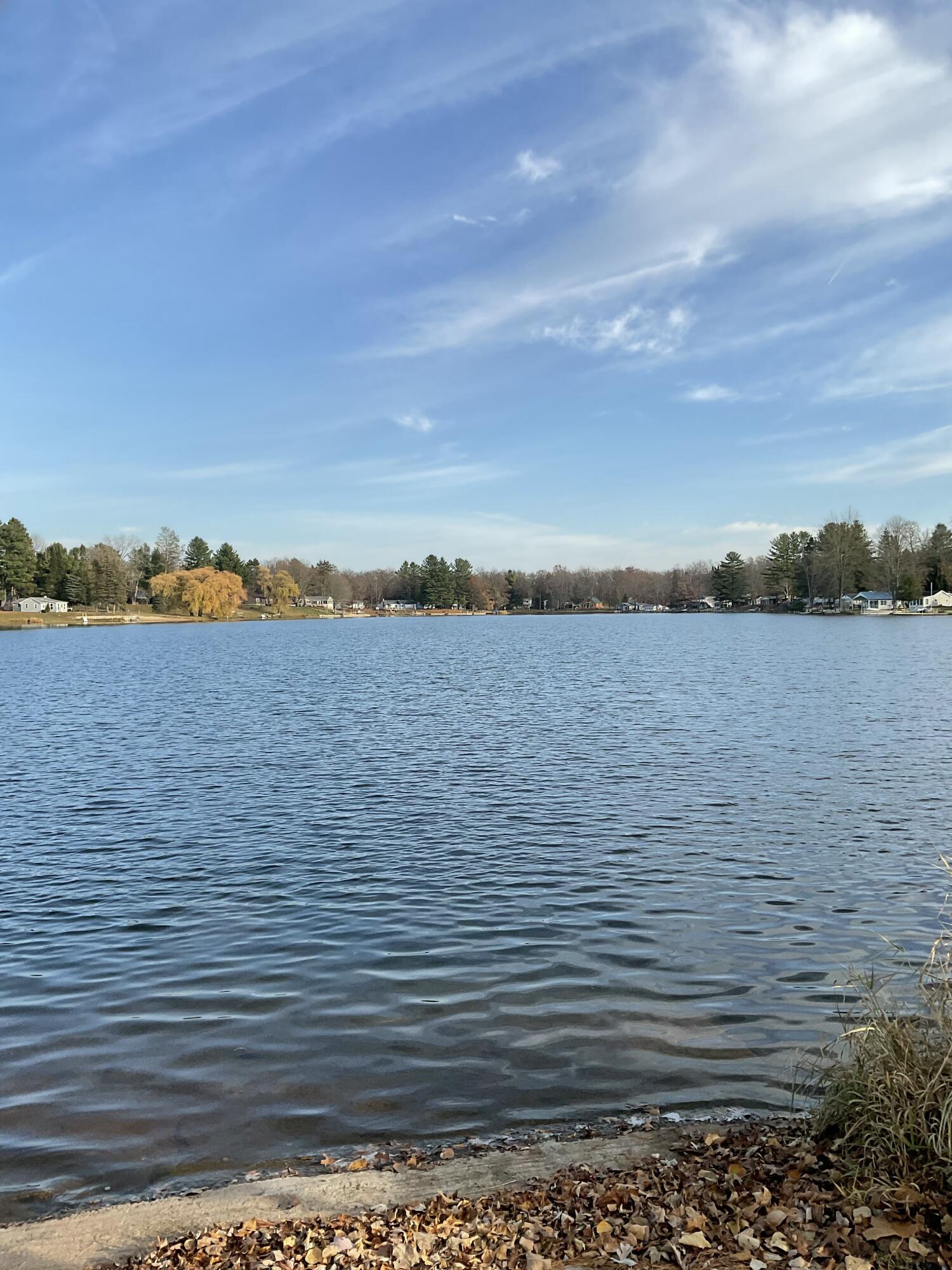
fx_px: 1063
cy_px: 635
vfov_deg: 61.7
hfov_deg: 48.2
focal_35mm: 29
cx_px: 476
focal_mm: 3
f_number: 1.8
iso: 16
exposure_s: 1/1311
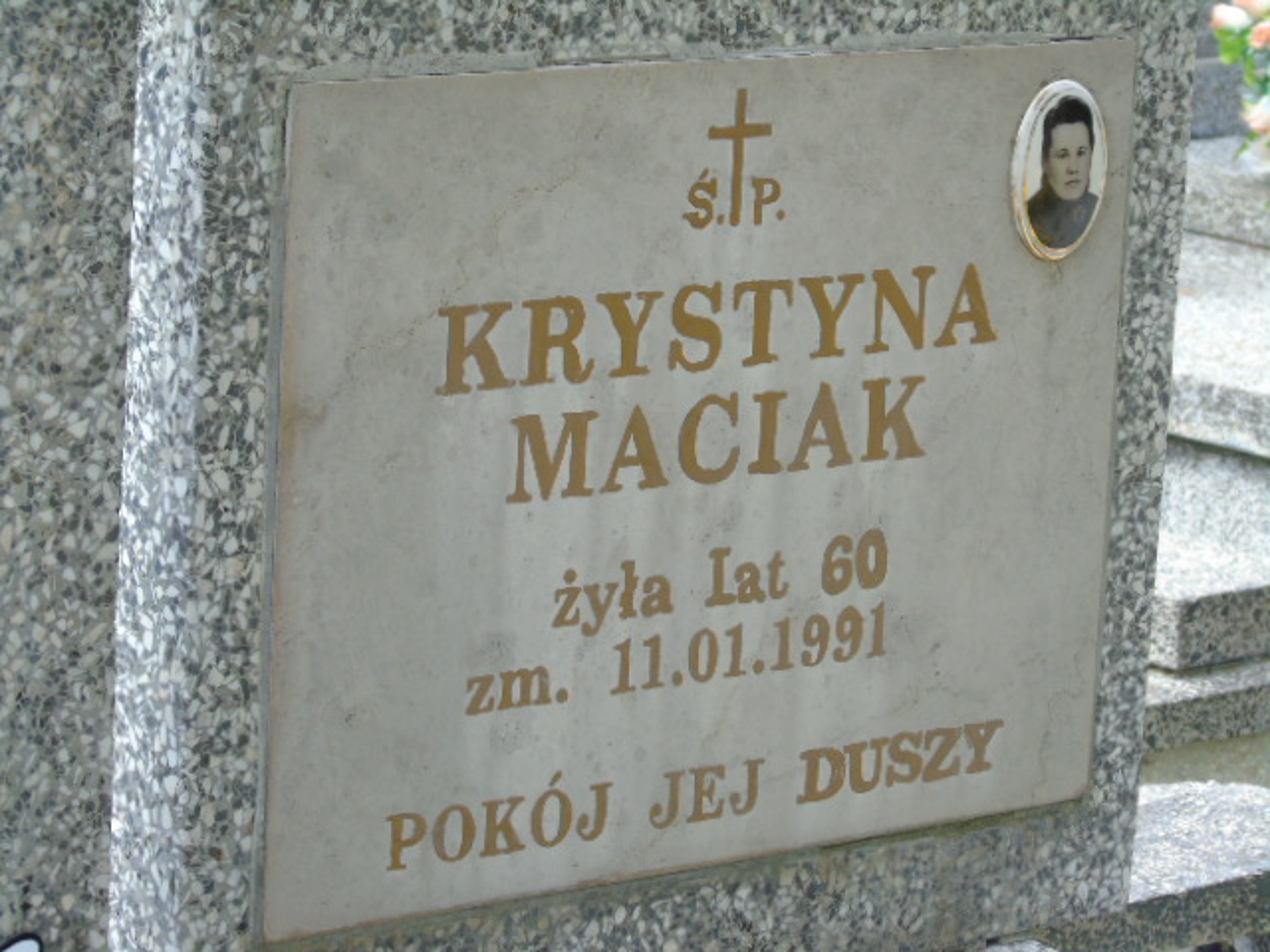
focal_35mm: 142
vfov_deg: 10.4
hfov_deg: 13.9
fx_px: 5210
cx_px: 635
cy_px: 476
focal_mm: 25
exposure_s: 1/125
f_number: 4.7
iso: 200
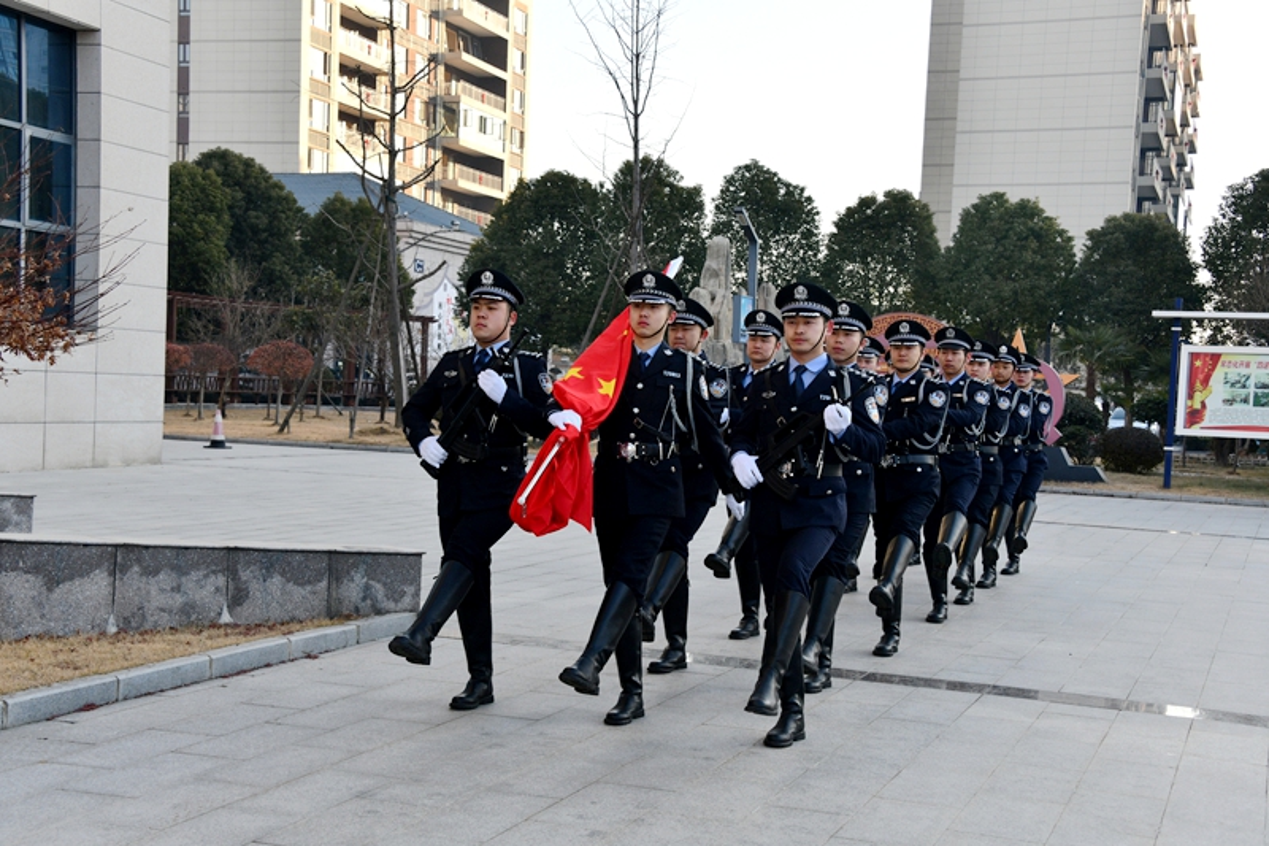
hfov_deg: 39.6
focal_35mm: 50
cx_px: 634
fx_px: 1762
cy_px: 423
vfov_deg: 27.0
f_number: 8
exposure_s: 1/250
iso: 400
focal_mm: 50
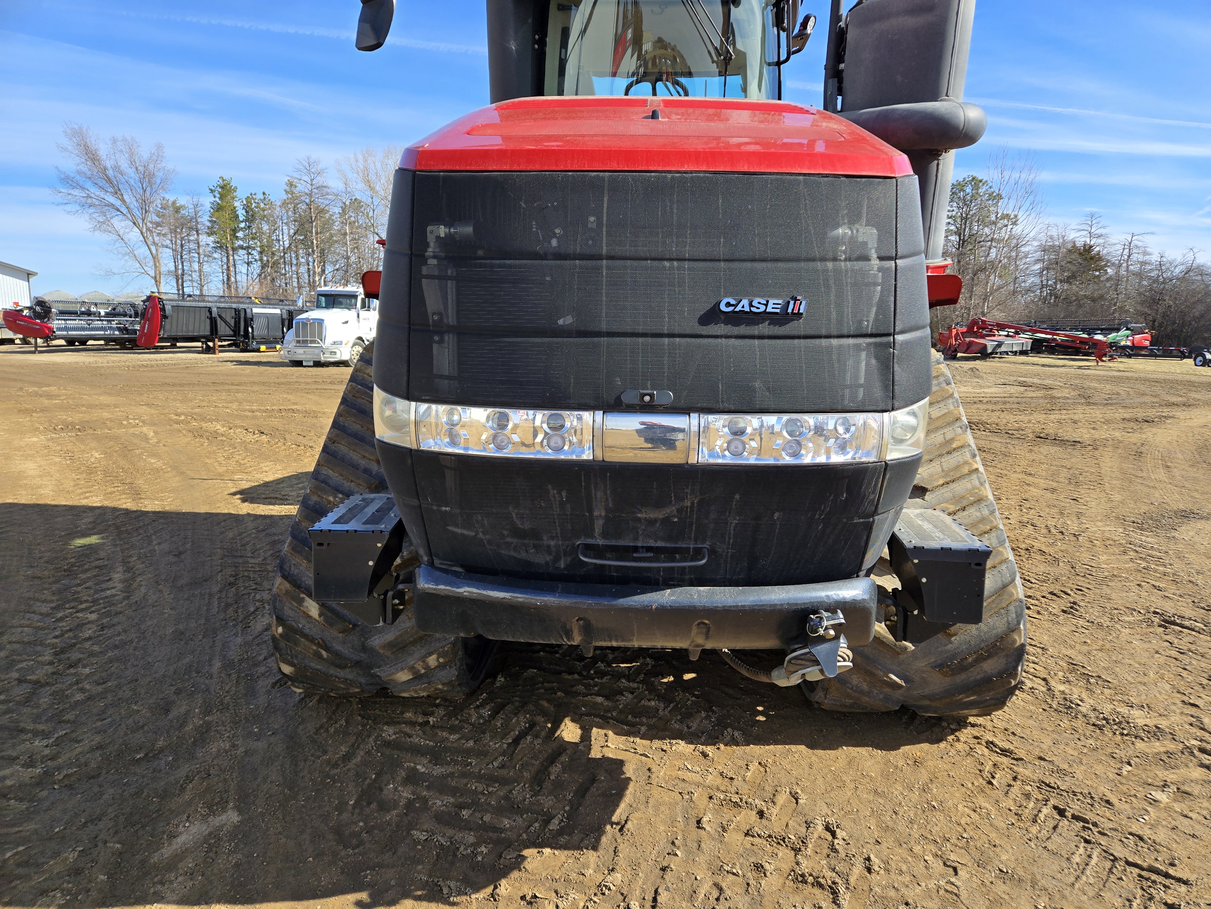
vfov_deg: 58.9
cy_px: 454
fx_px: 805
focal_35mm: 23
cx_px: 606
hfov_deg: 73.9
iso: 25
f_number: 1.8
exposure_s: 1/1000
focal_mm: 5.4
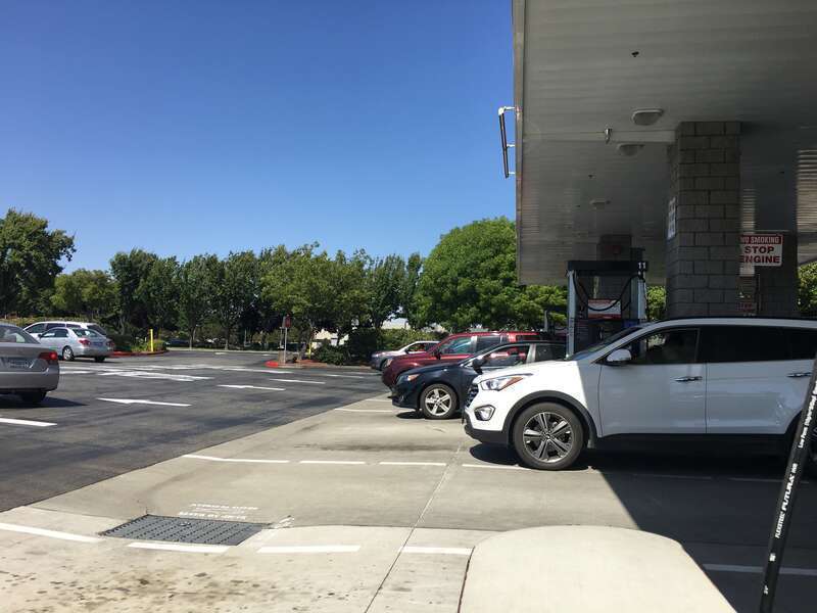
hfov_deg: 61.7
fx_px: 684
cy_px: 306
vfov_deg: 48.2
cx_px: 408
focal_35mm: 29
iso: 25
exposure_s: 1/1570
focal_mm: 4.15
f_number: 2.2
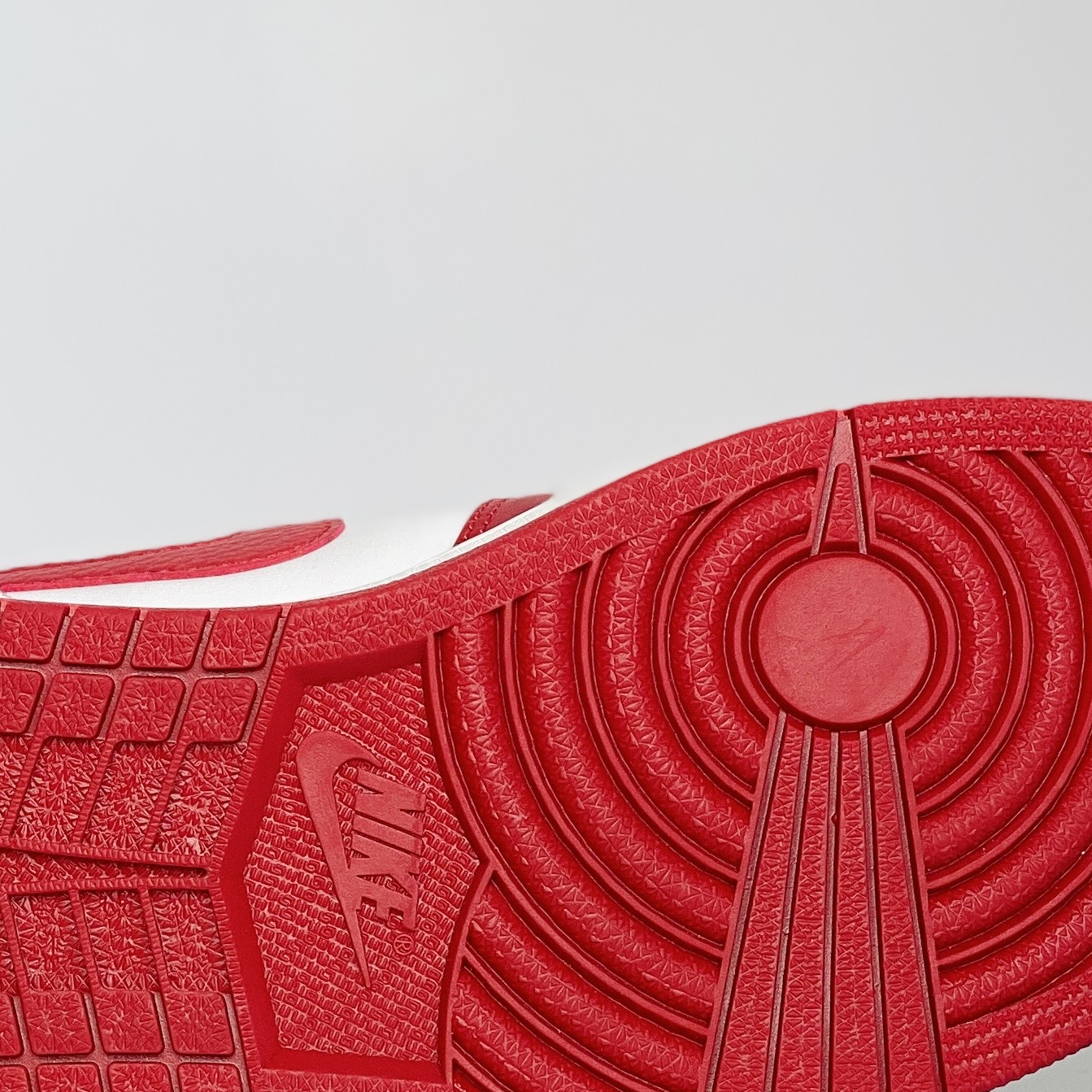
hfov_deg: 12.6
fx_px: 4925
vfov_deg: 12.6
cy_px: 412
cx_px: 414
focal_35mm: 138
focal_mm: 6
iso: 20
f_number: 2
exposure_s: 1/100
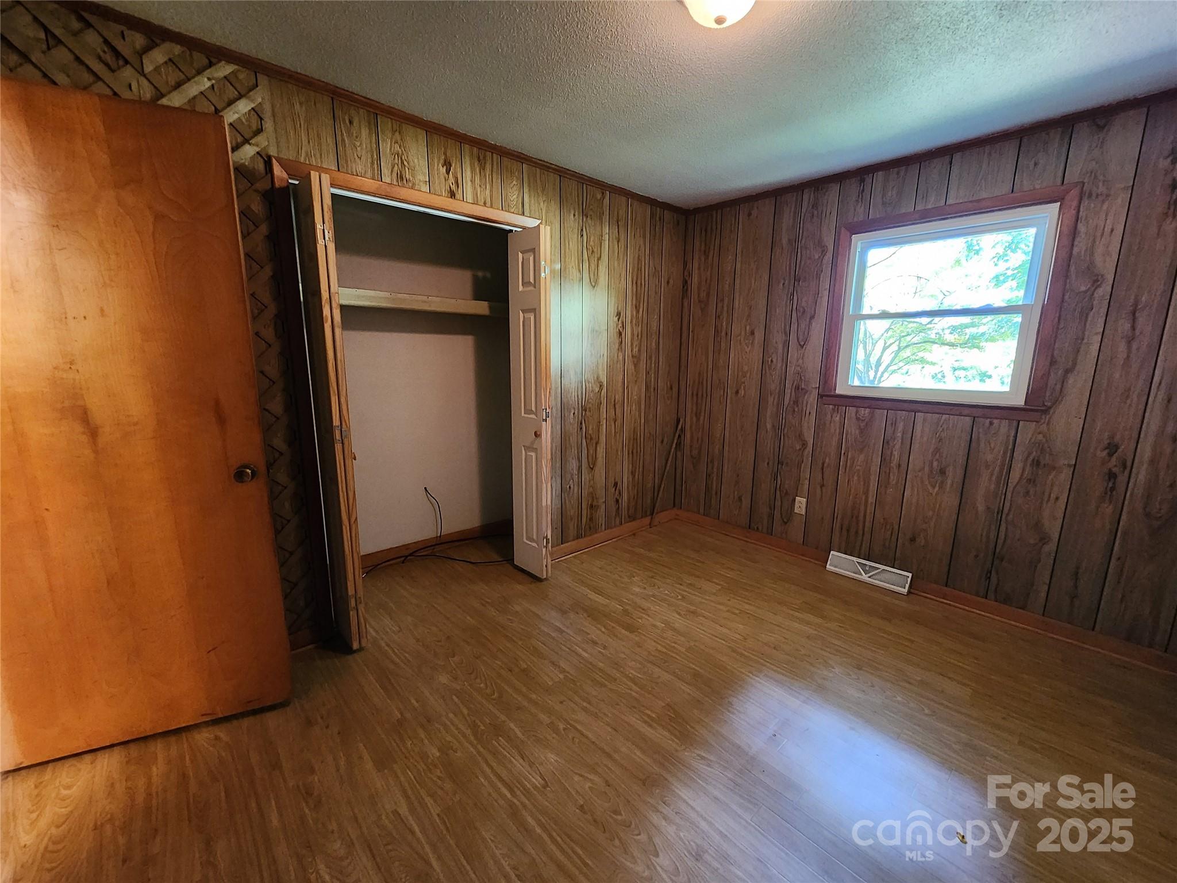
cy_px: 442
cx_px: 588
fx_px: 442
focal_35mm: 13
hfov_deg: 106.2
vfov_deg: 89.9
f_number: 2.2
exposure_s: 1/24
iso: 800
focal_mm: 2.2
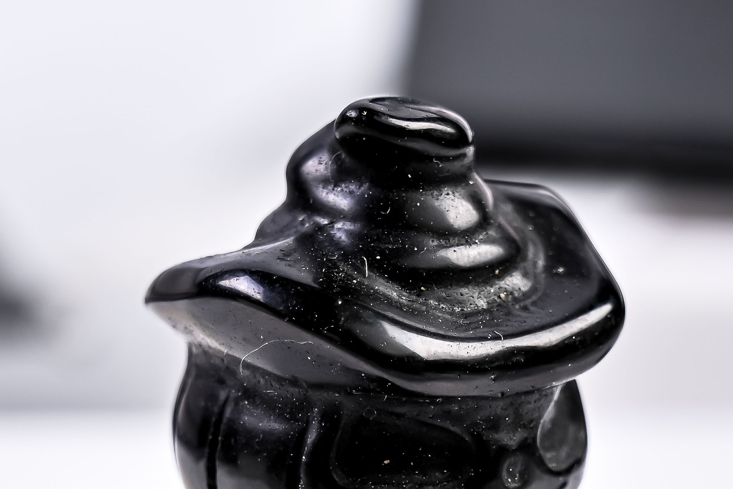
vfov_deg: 5.0
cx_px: 428
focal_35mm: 275
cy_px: 532
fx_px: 5598
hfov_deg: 7.5
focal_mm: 70
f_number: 7.1
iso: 64
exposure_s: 1/100
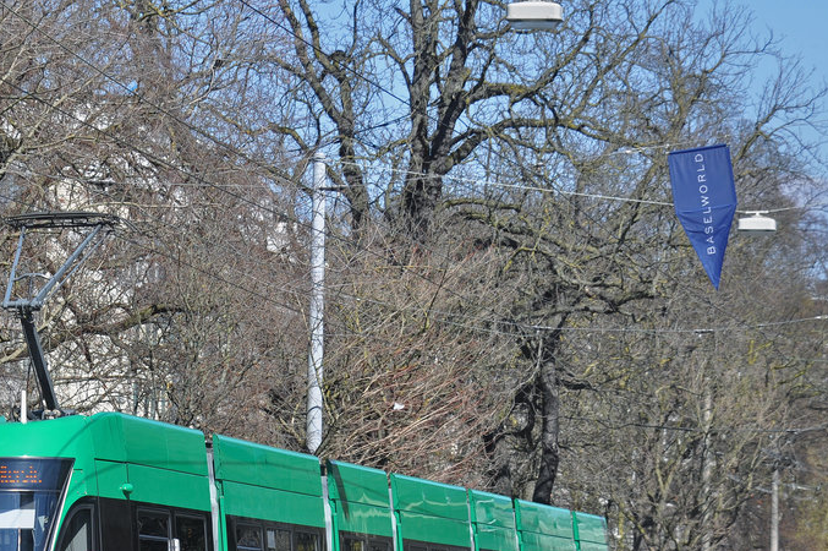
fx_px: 4274
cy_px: 477
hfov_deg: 11.0
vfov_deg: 7.4
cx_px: 139
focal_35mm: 186
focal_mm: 70
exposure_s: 1/1000
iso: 200
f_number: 5
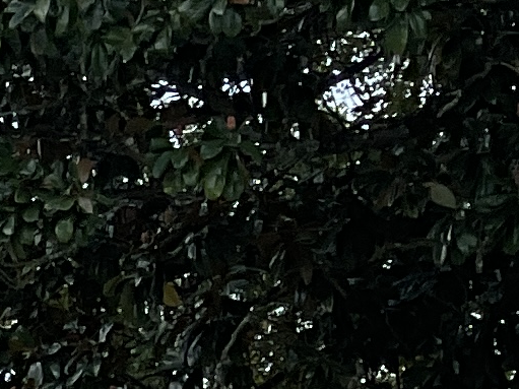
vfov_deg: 6.0
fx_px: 3433
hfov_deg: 7.5
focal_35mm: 229
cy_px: 1226
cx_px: -1102
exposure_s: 1/749
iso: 16
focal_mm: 3
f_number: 1.8
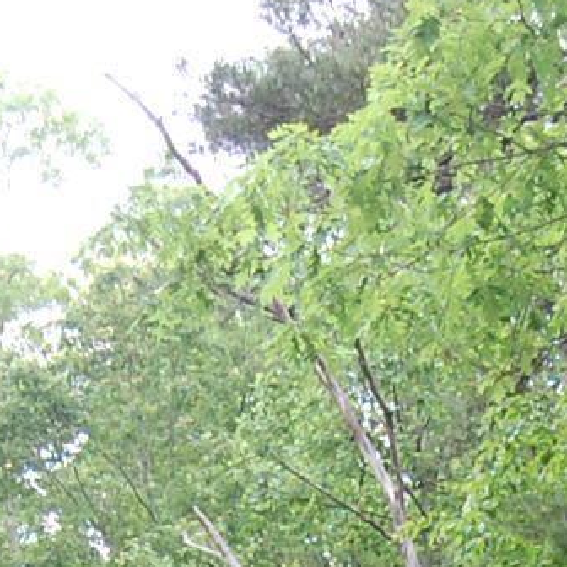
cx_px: 375
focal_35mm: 154
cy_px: 1163
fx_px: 2854
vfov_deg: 10.4
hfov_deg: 11.3
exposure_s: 1/160
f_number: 3.5
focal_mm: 18
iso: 400
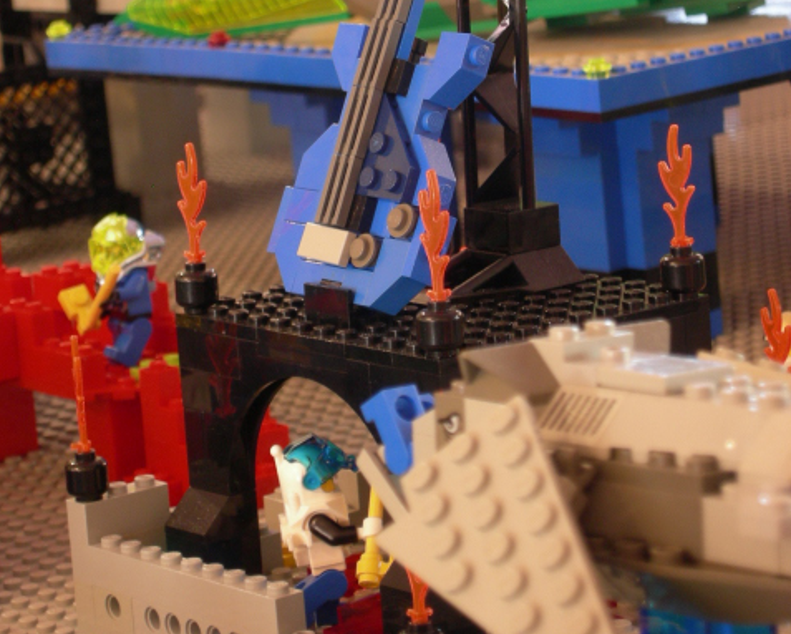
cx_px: 395
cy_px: 134
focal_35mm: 144
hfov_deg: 13.4
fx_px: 3372
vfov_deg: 10.7
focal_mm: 23
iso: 200
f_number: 4.8
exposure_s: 2
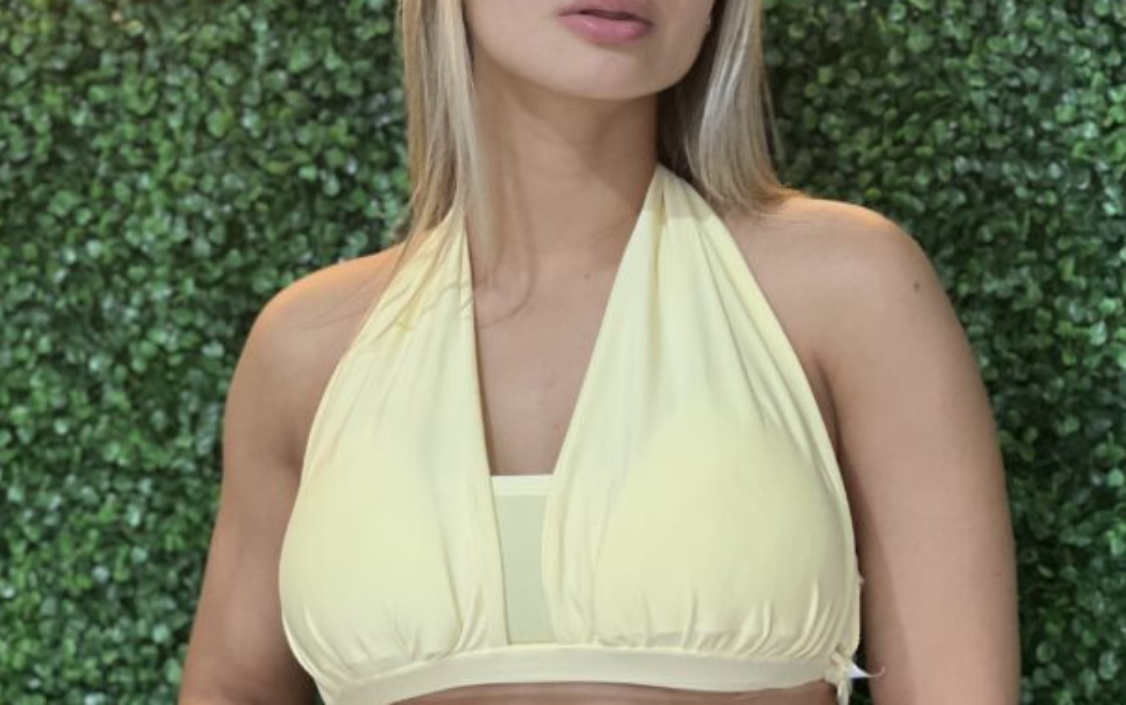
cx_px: 625
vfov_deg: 10.4
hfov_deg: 16.6
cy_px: 456
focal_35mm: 126
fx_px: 3868
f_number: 2.8
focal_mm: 9
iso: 125
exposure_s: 1/120
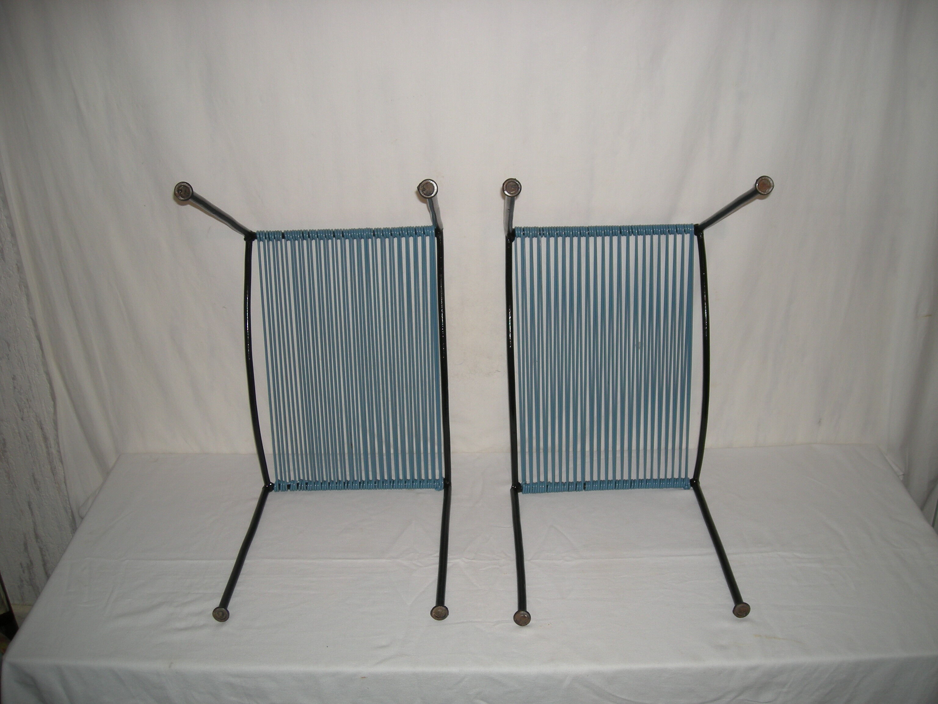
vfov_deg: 40.7
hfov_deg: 52.6
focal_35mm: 35
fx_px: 948
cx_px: 469
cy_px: 352
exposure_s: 1/30
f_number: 2.8
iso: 50
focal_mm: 5.7
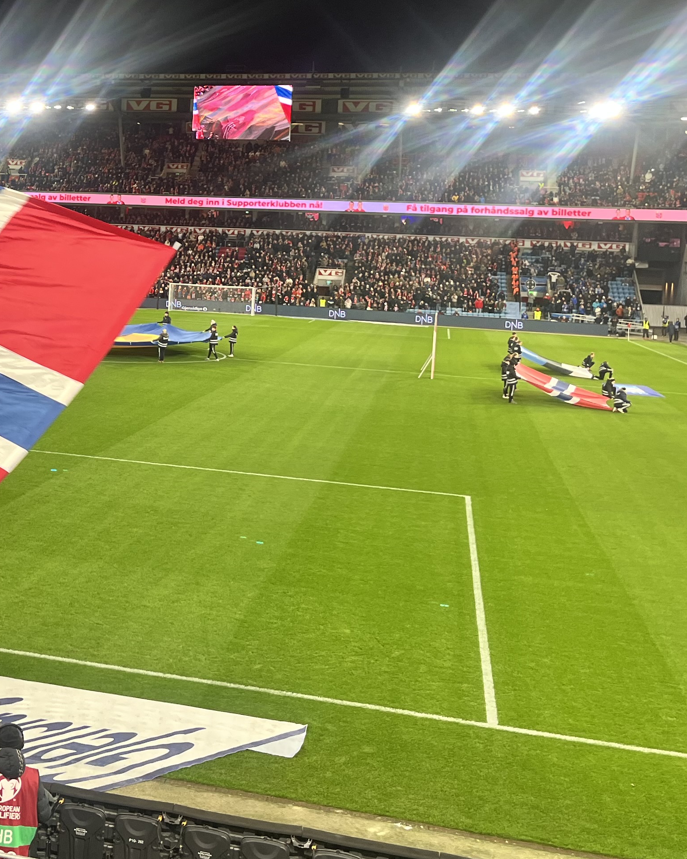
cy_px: 301
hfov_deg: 27.0
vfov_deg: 35.1
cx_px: 2
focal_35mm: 53
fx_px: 1347
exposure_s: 1/97
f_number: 1.6
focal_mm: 5.1
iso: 64
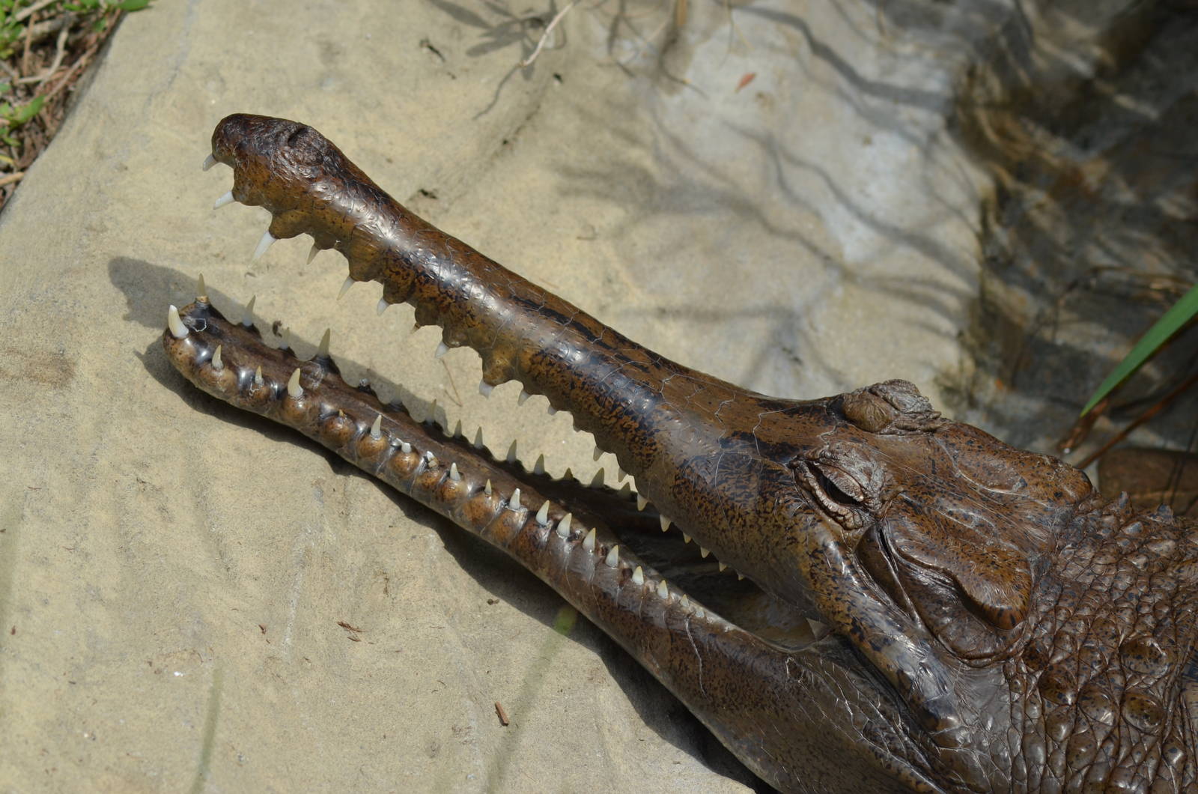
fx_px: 5480
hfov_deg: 12.5
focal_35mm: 165
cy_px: 397
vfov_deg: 8.3
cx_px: 599
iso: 200
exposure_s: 1/640
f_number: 6.3
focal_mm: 110
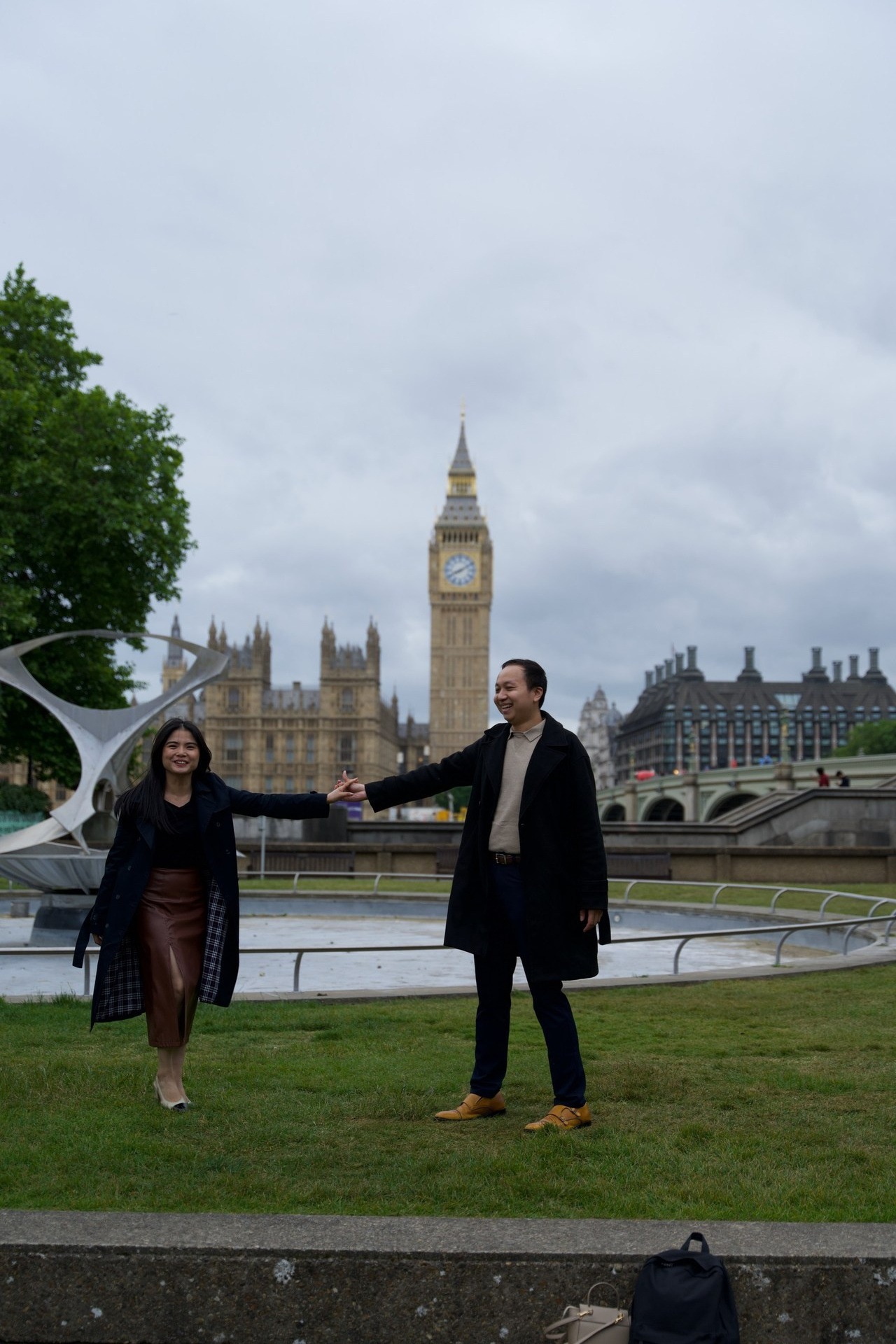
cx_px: 448
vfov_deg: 42.7
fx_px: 1717
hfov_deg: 29.2
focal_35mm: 46
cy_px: 672
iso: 250
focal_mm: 46
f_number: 2.8
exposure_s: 1/200
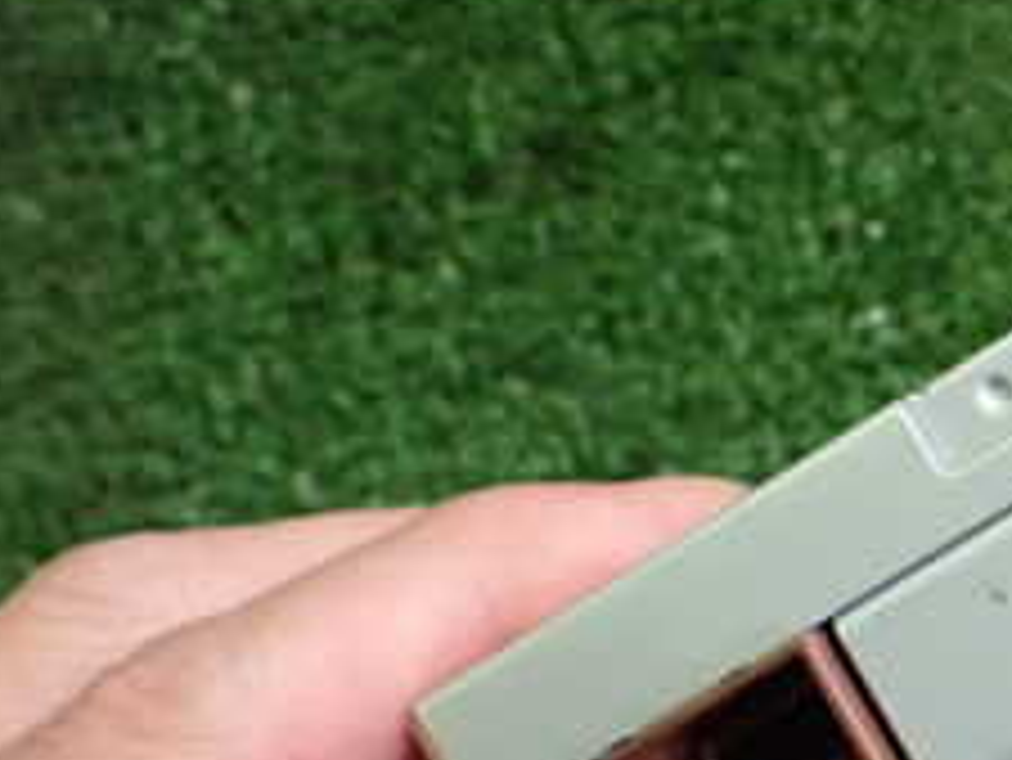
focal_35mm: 80
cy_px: 405
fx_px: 2340
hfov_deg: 22.3
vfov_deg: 18.4
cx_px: 1241
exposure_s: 1/125
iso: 800
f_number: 2.3
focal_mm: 5.4
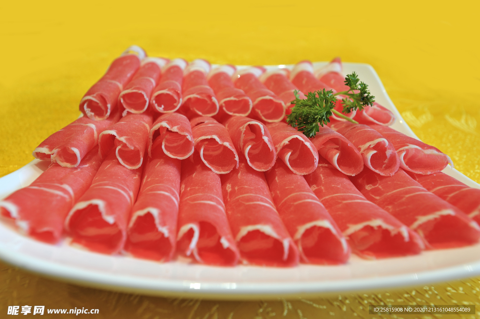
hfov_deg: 54.5
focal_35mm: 35
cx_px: 240
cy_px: 160
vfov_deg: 37.8
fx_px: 466
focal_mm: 35
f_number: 8
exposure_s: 1/2.5
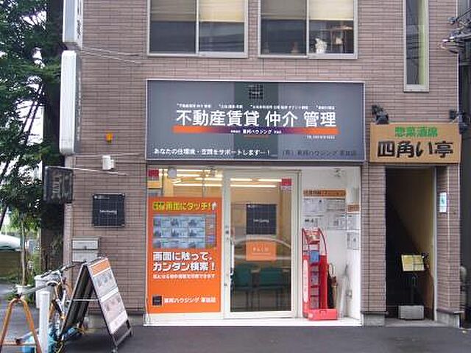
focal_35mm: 60
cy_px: 176
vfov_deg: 24.4
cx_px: 236
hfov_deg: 32.2
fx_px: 816
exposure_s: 1/80
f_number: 3.6
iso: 80
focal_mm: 9.9
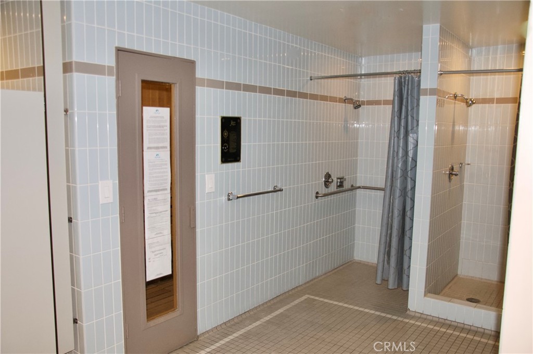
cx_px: 266
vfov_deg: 41.6
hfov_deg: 59.6
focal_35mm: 32
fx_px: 466
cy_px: 177
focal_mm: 21
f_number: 3.8
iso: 800
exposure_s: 1/60
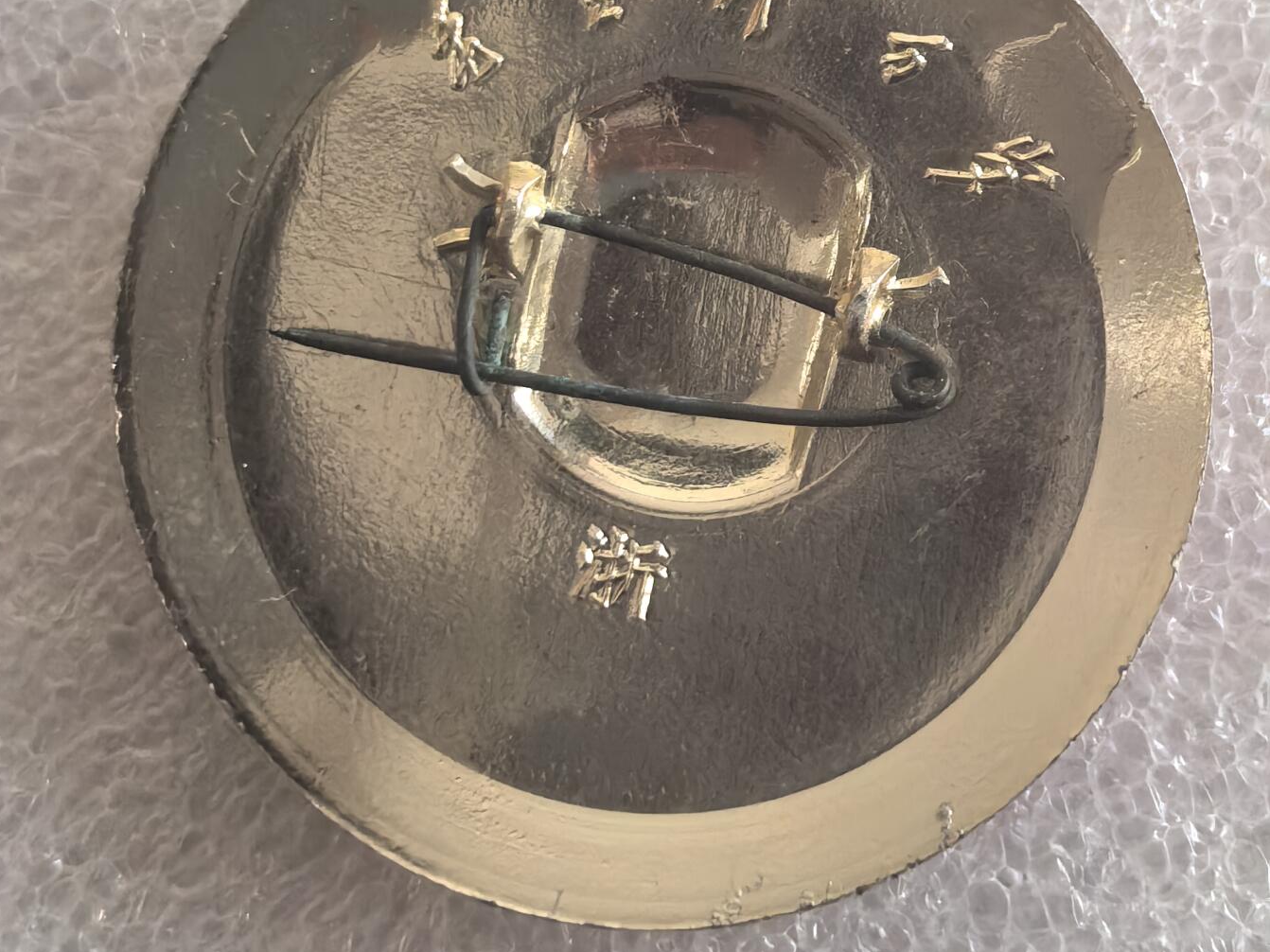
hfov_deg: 17.9
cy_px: 272
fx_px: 4035
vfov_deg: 13.4
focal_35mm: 110
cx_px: 632
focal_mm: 5.75
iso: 1250
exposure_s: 1/200
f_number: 2
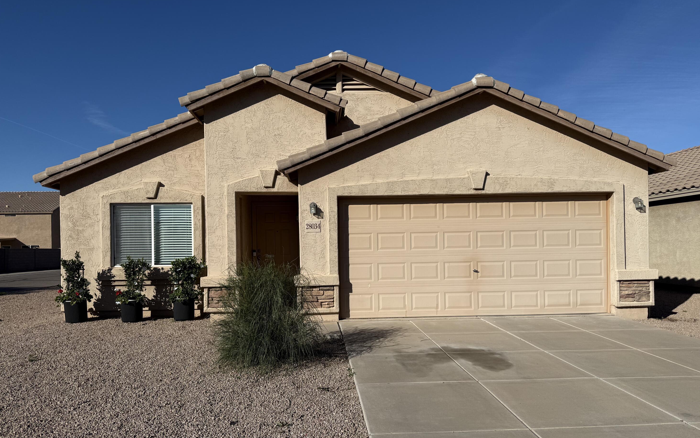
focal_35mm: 26
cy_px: 243
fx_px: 496
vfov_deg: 47.5
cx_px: 351
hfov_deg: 70.4
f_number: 1.78
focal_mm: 6.76
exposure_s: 1/10309
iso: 80
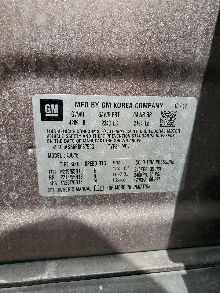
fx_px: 220
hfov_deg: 53.1
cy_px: 146
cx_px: 110
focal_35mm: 26
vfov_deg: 67.3
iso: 50
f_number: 1.5
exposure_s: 1/1000
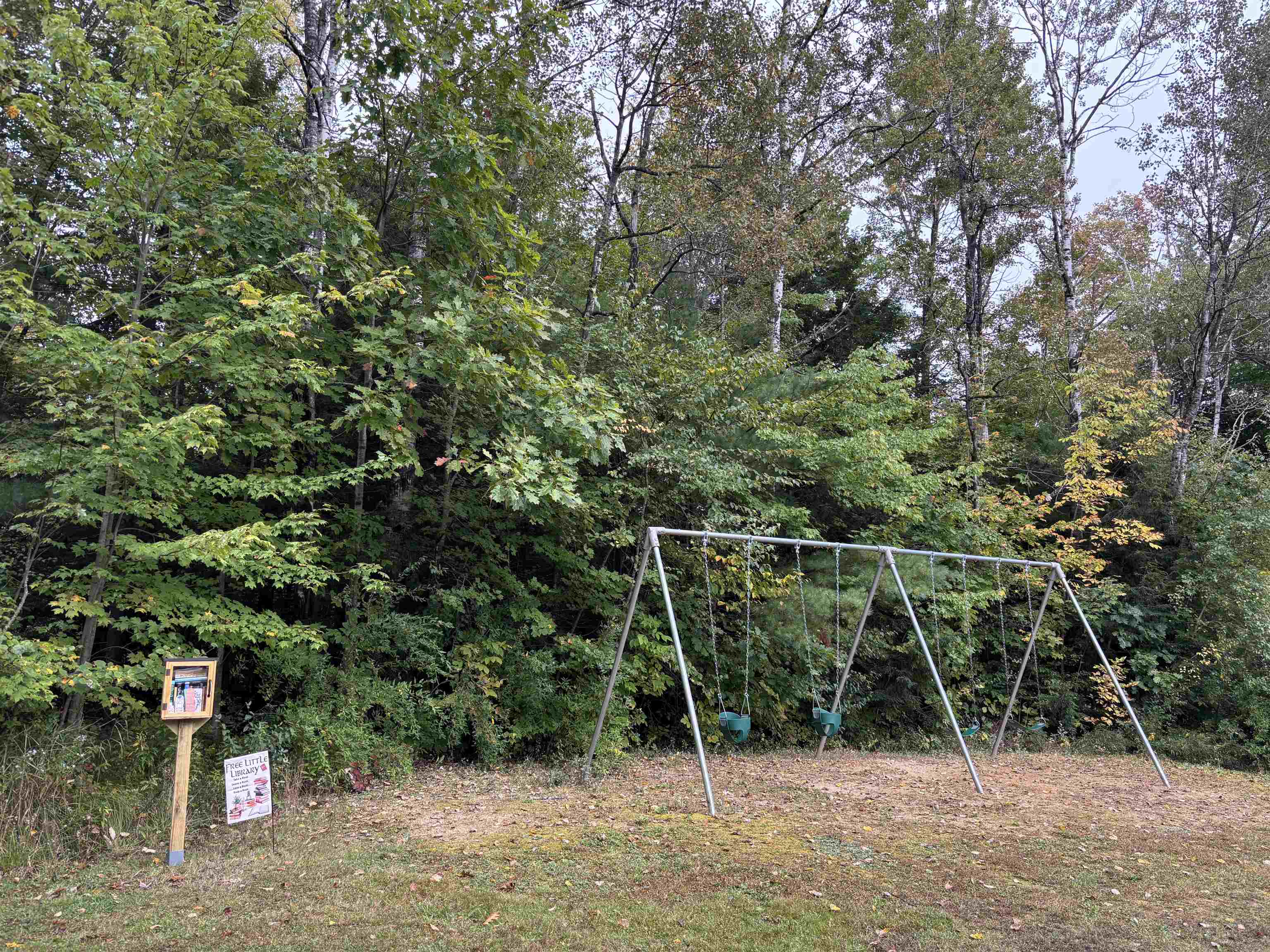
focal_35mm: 26
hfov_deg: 67.3
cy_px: 476
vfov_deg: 53.1
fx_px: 954
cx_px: 635
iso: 50
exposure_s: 1/169
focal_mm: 5.96
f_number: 1.6
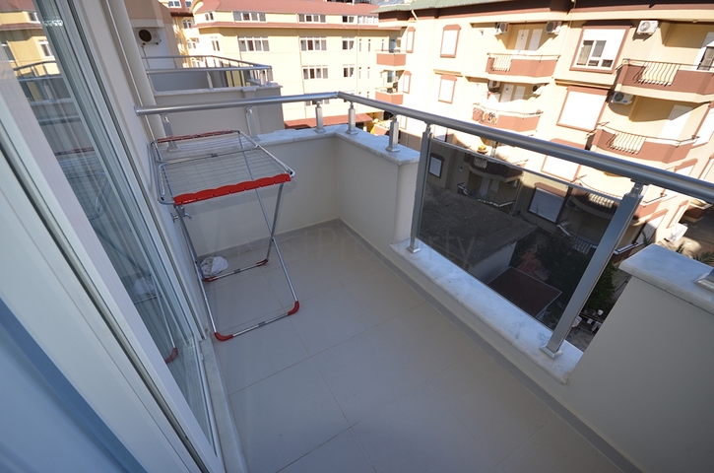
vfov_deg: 77.1
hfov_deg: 100.5
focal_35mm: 15
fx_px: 297
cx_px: 357
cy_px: 236
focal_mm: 10
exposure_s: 1/250
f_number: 5
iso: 100
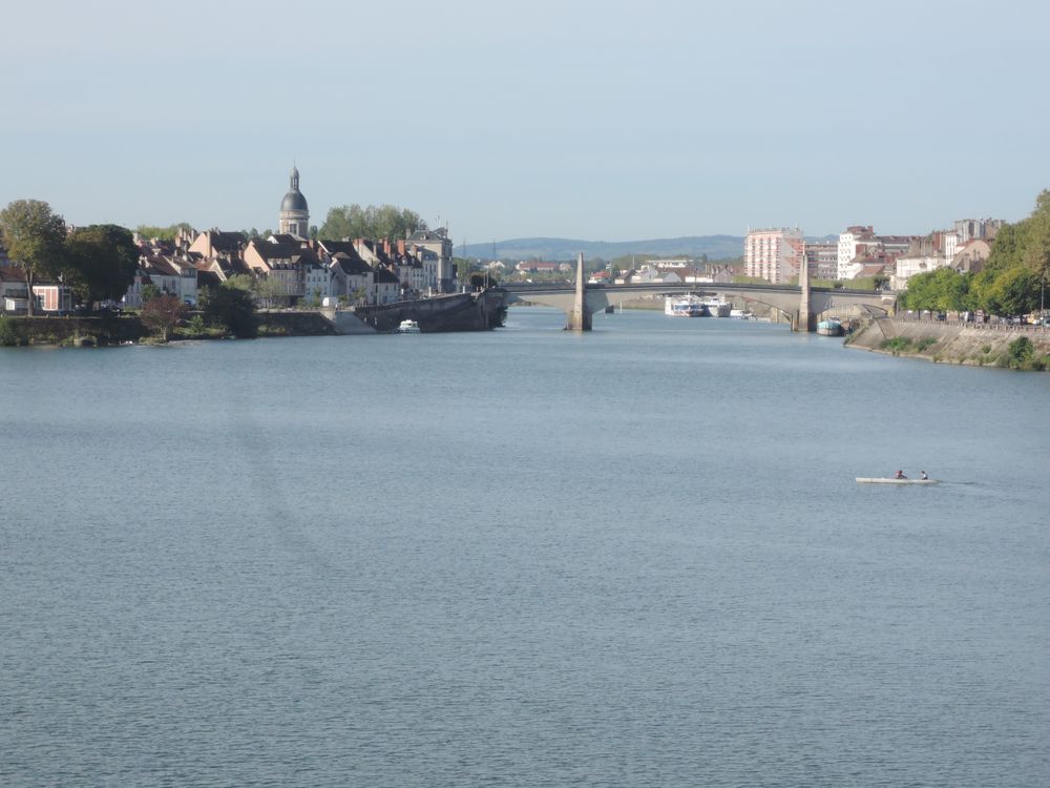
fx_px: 3640
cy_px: 394
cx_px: 525
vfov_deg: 12.3
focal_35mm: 120
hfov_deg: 16.4
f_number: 7.1
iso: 360
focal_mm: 25.5
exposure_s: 1/125
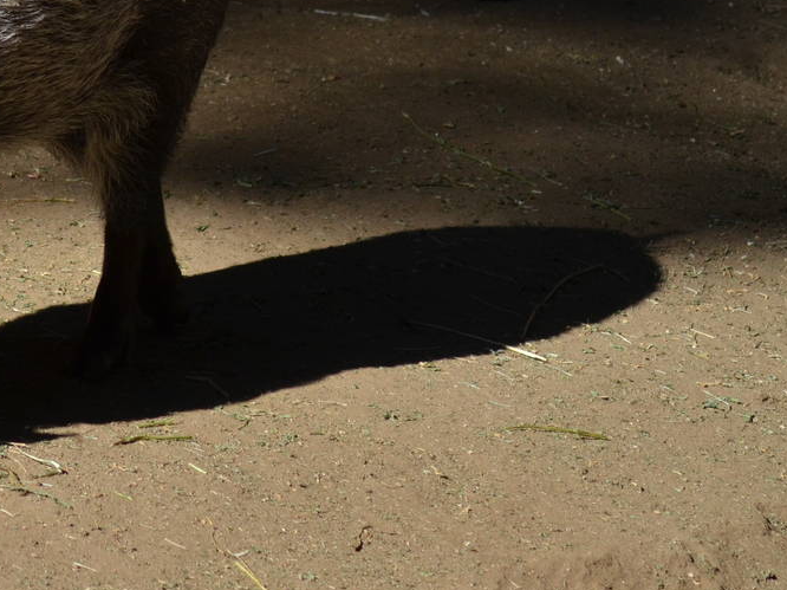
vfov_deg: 2.9
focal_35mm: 519
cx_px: -145
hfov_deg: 3.8
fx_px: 11795
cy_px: 202
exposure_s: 1/2000
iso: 400
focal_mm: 150
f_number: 5.6
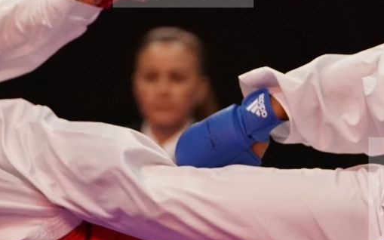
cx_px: 183
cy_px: 206
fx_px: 5965
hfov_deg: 3.7
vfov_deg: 2.3
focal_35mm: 570
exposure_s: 1/1000
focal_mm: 158
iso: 5000
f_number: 2.8
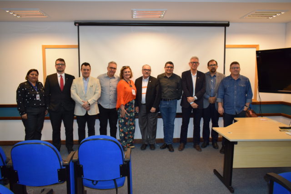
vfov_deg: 48.0
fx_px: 218
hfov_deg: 67.4
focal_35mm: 27
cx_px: 146
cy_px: 97
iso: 800
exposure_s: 1/100
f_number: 5
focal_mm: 18
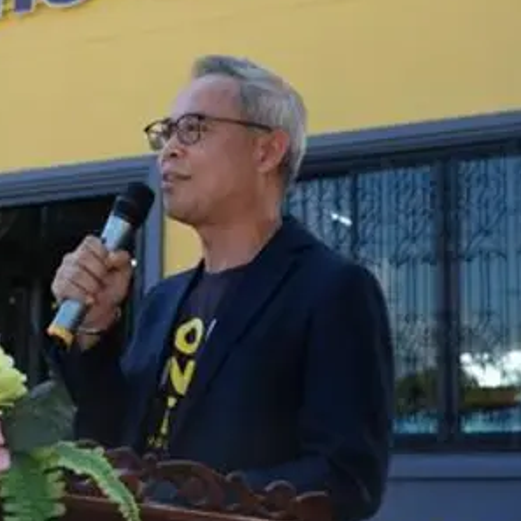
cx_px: 132
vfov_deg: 19.5
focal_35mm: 89
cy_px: 241
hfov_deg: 19.4
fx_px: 1515
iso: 200
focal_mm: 40
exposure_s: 1/250
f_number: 5.6
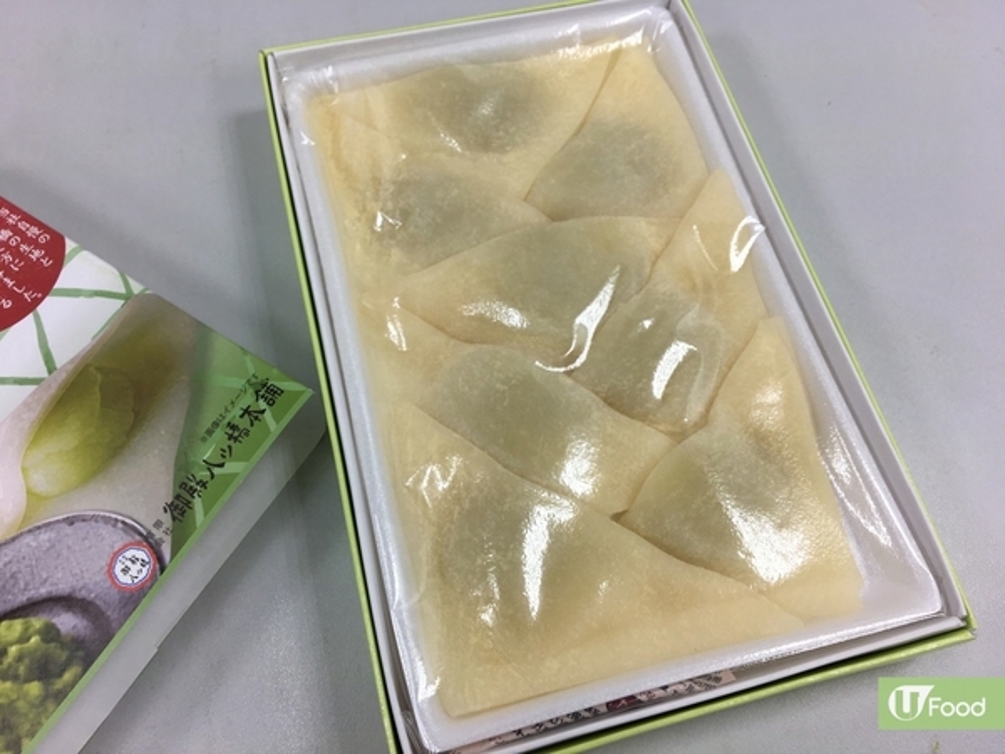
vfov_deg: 48.2
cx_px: 502
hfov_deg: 61.7
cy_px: 377
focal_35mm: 29
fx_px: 842
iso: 32
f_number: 2.2
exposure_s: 1/50
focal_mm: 4.15
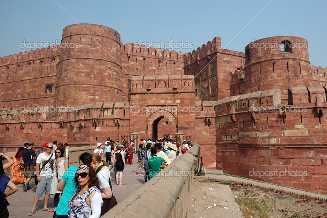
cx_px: 164
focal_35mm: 33
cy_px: 109
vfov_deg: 39.9
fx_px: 299
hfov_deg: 57.3
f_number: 9
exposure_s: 1/100
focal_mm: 22
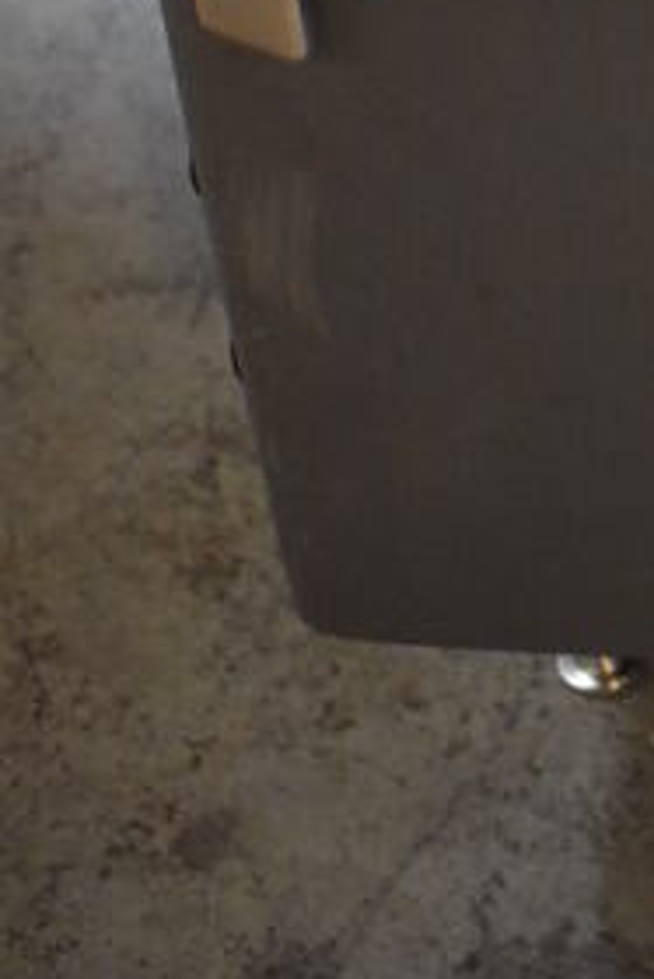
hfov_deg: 14.6
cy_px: -414
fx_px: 2395
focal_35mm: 88
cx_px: 955
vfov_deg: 20.4
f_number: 3.5
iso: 4500
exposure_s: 1/125
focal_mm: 18
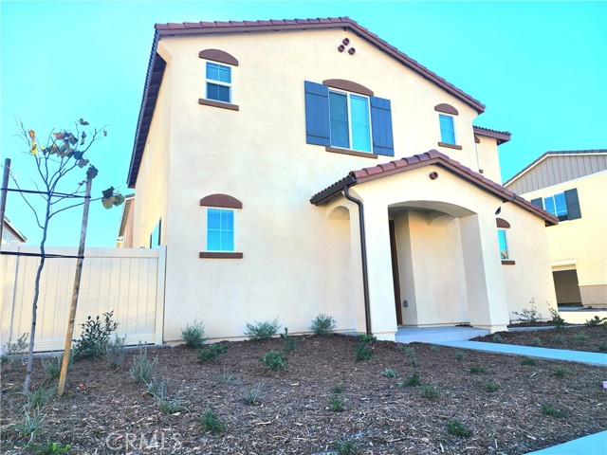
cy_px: 228
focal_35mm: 23
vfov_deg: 58.9
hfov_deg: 73.9
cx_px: 304
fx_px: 403
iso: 12
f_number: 1.8
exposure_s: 1/556
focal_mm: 6.4
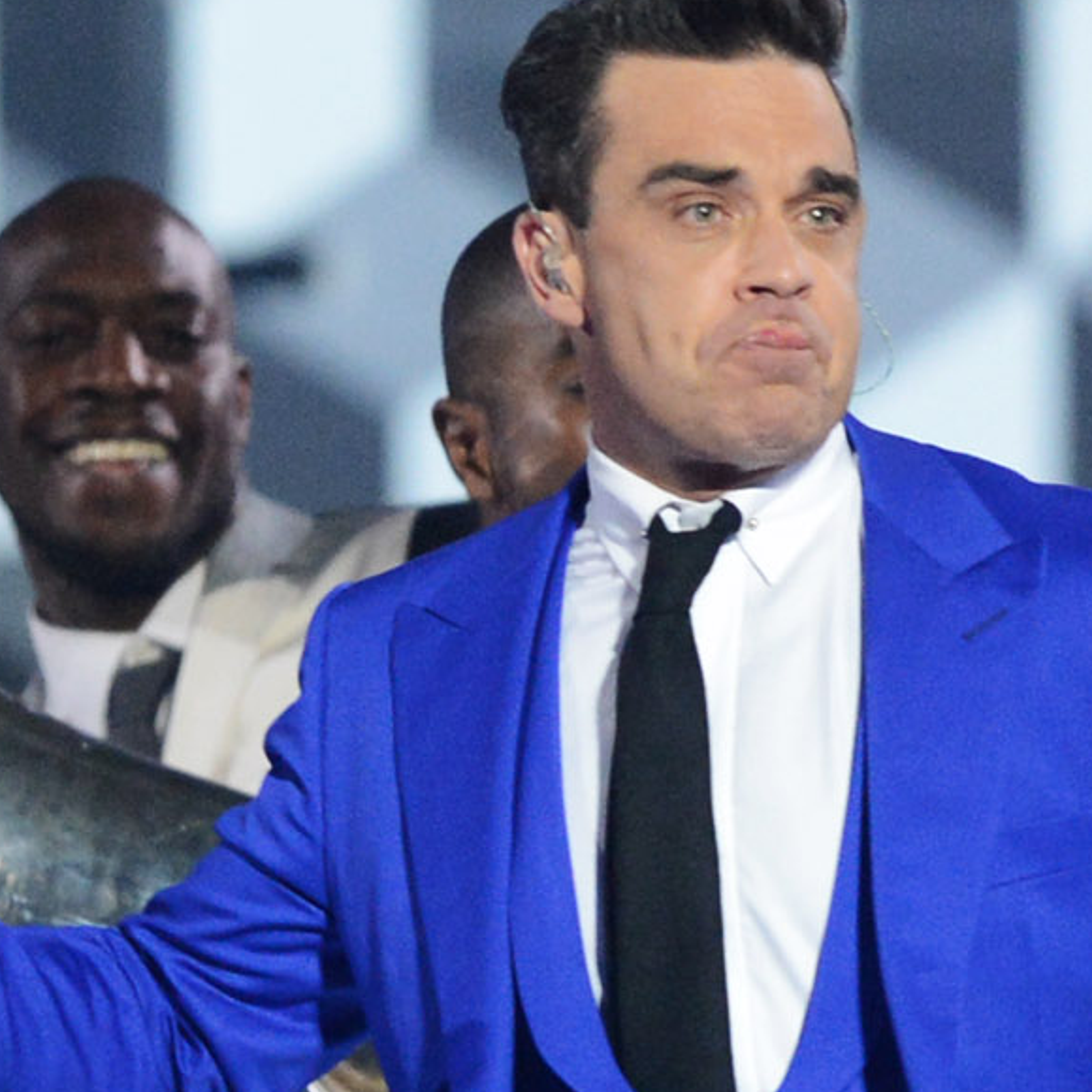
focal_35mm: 1757
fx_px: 62708
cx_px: -79
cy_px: 1567
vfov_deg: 1.0
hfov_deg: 1.0
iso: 3200
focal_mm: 400
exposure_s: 1/320
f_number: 2.8
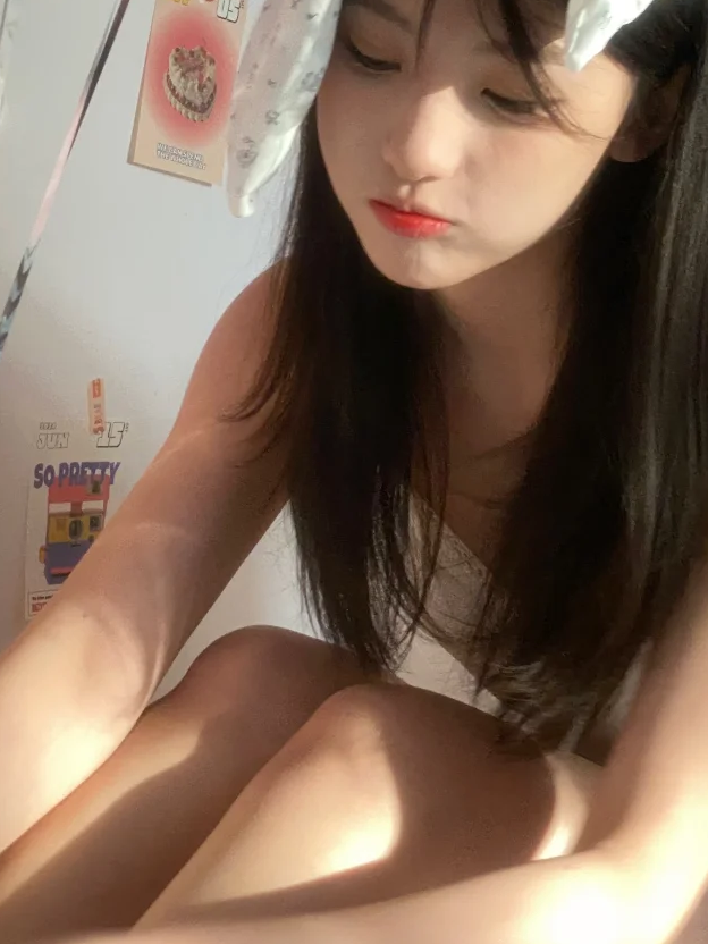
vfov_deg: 21.8
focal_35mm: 90
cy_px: 512
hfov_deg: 16.4
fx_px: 2454
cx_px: 385
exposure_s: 1/122
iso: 200
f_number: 2
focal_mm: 6
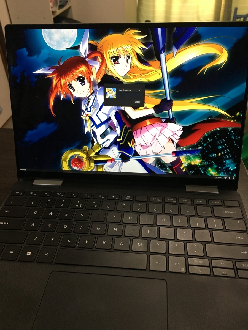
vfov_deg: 61.7
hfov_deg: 48.2
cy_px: 165
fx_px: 277
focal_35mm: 29
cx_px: 124
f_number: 2.2
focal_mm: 4.15
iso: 100
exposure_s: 1/30
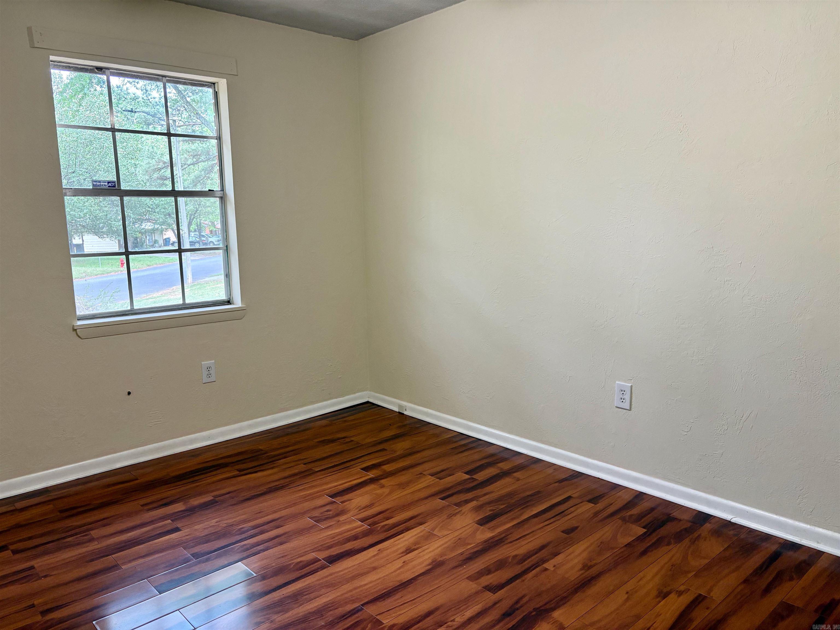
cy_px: 315
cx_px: 420
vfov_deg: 53.1
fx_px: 631
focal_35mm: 26
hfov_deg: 67.3
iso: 160
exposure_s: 1/120
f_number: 1.6
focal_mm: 5.96
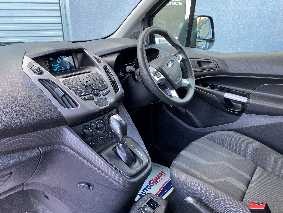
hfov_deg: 65.3
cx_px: 140
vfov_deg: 51.4
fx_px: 221
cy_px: 104
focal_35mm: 27
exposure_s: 1/118
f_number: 1.8
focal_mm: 4.25
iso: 125
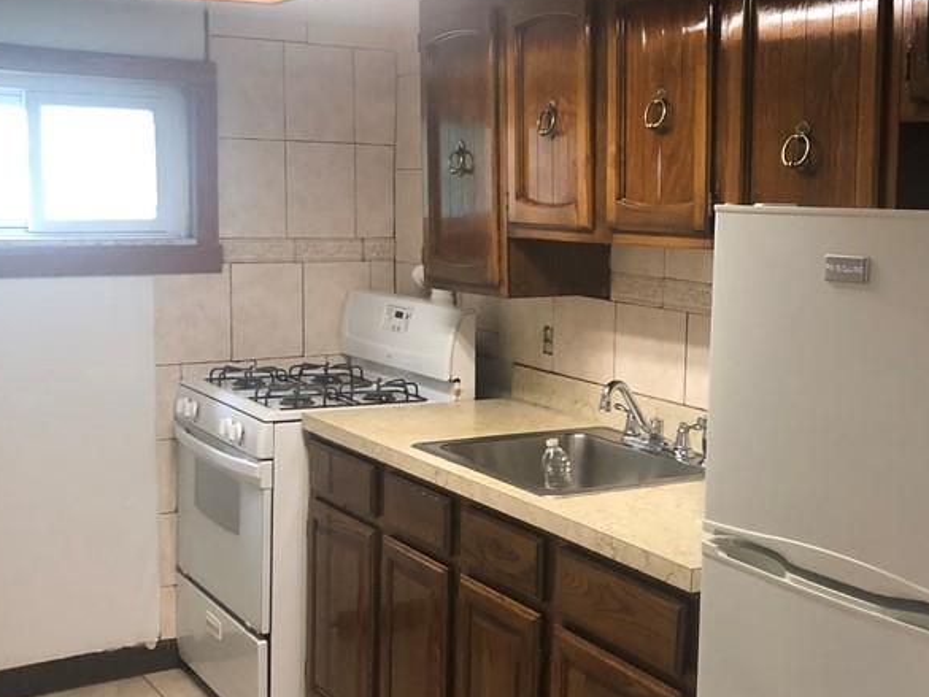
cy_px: 357
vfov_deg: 29.7
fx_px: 1315
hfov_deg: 38.0
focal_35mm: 49
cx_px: 689
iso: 100
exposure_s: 1/15
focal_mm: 3.99
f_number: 1.8
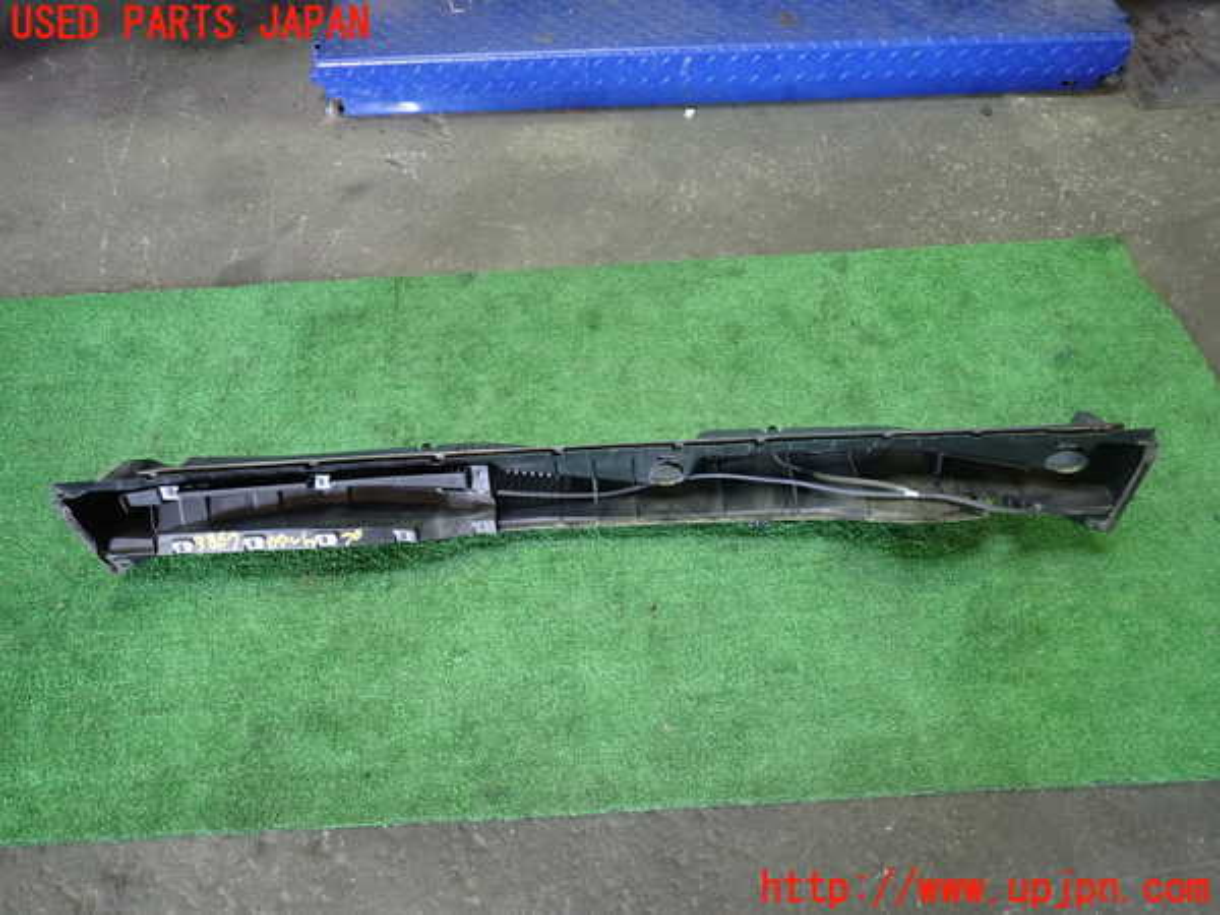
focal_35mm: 25
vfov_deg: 54.9
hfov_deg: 69.4
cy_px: 458
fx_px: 881
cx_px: 610
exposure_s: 1/30
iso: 250
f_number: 2
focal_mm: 4.5
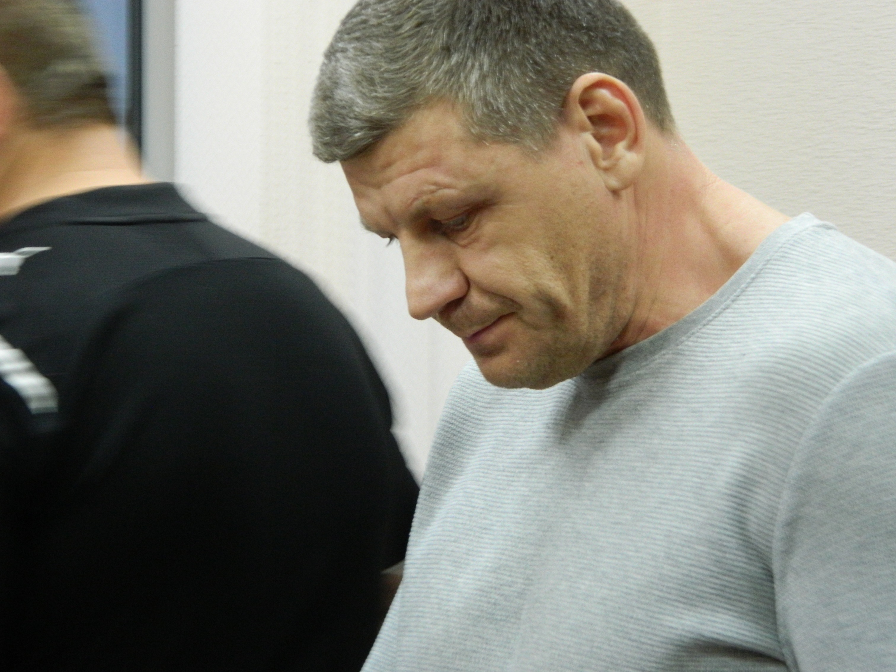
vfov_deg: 9.9
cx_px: 448
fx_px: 3883
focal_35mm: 150
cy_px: 336
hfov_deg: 13.2
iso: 400
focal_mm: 27
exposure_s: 1/25
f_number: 4.9
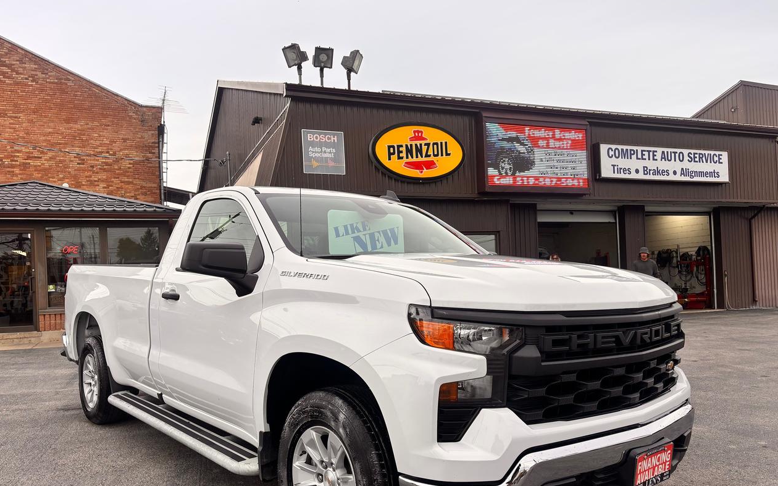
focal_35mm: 28
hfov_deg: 66.5
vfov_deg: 44.4
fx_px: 594
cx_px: 384
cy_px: 282
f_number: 1.6
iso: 50
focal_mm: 5.96
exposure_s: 1/1381
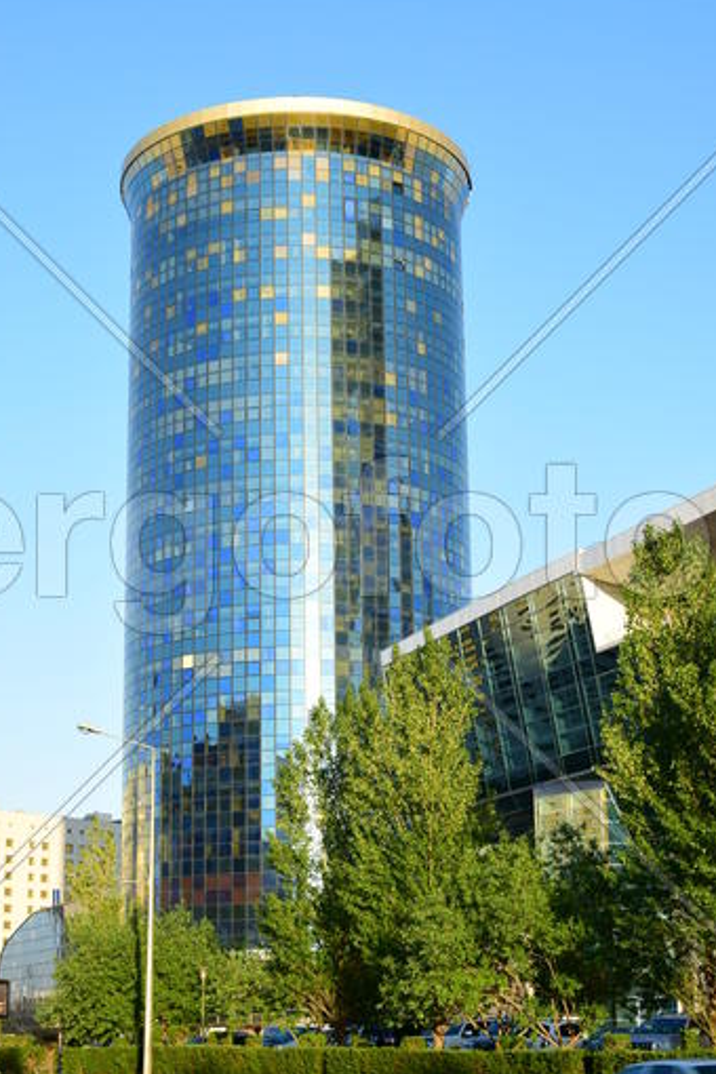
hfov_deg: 23.4
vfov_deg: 34.5
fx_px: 1730
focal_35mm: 58
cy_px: 545
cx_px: 330
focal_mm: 34
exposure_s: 1/60
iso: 100
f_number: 8
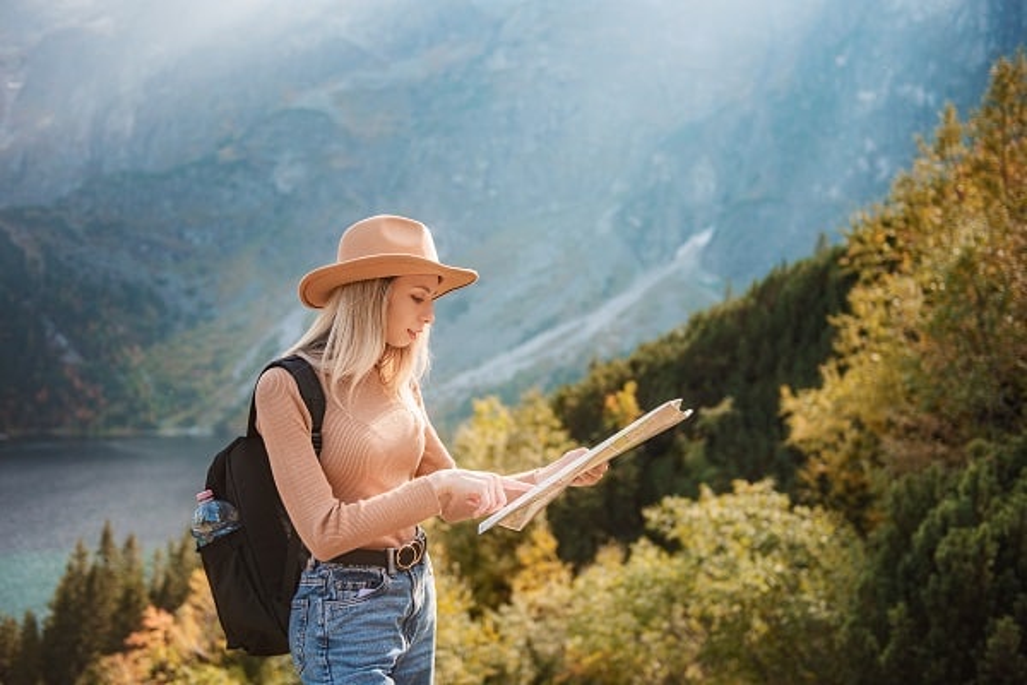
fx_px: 1198
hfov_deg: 46.4
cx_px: 514
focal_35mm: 42
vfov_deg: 31.9
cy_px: 342
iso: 100
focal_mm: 42
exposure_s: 1/1600
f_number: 2.8
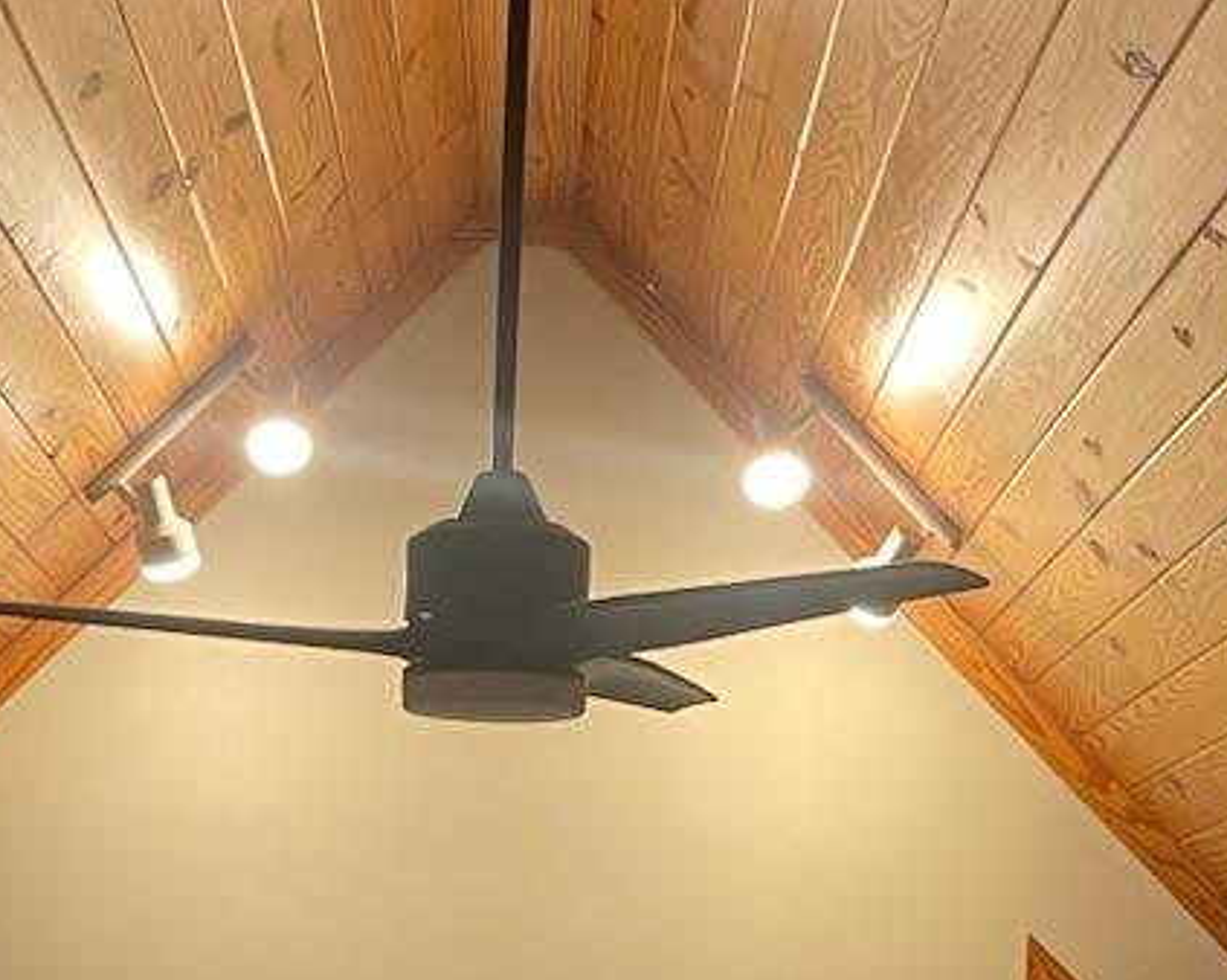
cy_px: 1105
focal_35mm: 96
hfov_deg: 19.9
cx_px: 383
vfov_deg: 15.5
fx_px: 3485
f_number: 1.6
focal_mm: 4.2
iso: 125
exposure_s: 1/60
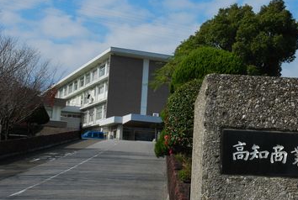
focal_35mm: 66
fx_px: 545
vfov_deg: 20.8
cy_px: 83
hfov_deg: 30.4
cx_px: 197
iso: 500
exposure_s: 1/400
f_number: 10
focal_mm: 31
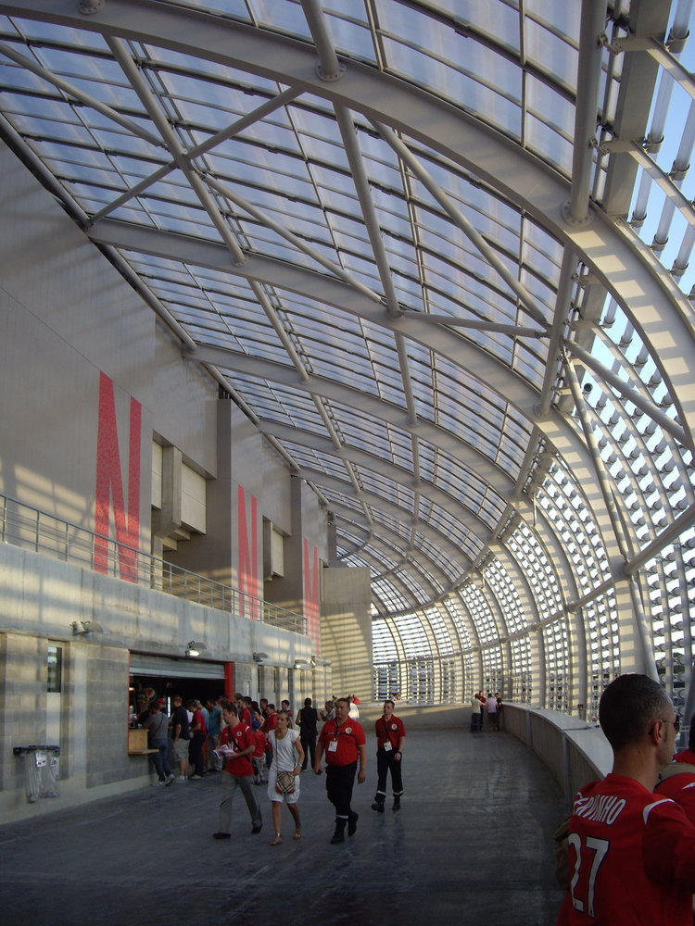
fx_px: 1017
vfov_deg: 49.0
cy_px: 463
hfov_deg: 37.7
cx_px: 348
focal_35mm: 38
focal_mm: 7.9
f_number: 2.8
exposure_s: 1/160
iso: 100
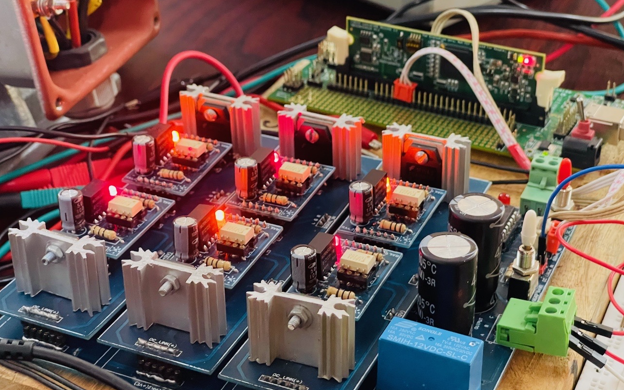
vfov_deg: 19.1
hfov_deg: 30.2
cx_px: 312
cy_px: 224
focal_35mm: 68
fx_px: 1156
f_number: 2.2
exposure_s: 1/34
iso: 800
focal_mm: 7.5
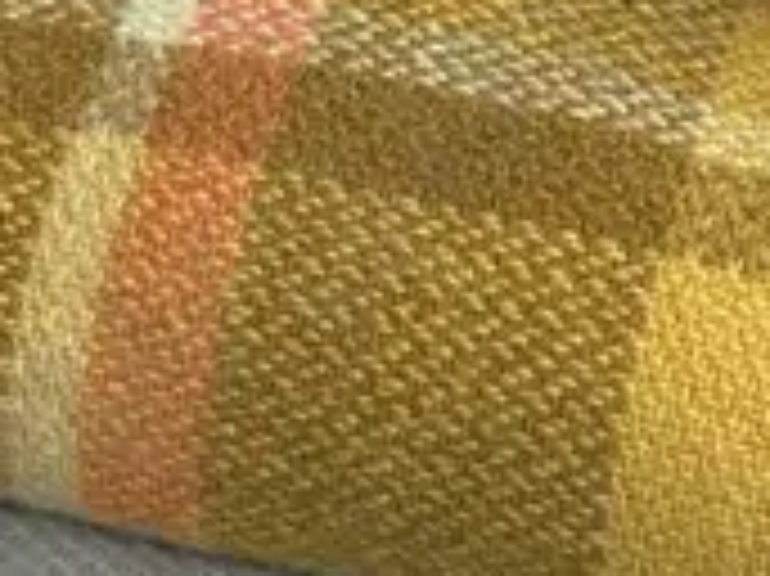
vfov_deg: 10.2
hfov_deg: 13.6
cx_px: 630
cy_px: 4
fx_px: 3201
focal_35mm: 144
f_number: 1.78
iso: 200
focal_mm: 6.86
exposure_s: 1/50
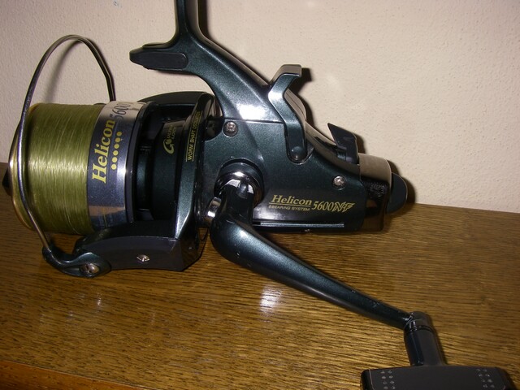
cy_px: 195
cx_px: 260
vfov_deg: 37.7
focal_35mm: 38
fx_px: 571
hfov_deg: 49.0
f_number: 6.6
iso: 64
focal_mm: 6.3
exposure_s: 1/40
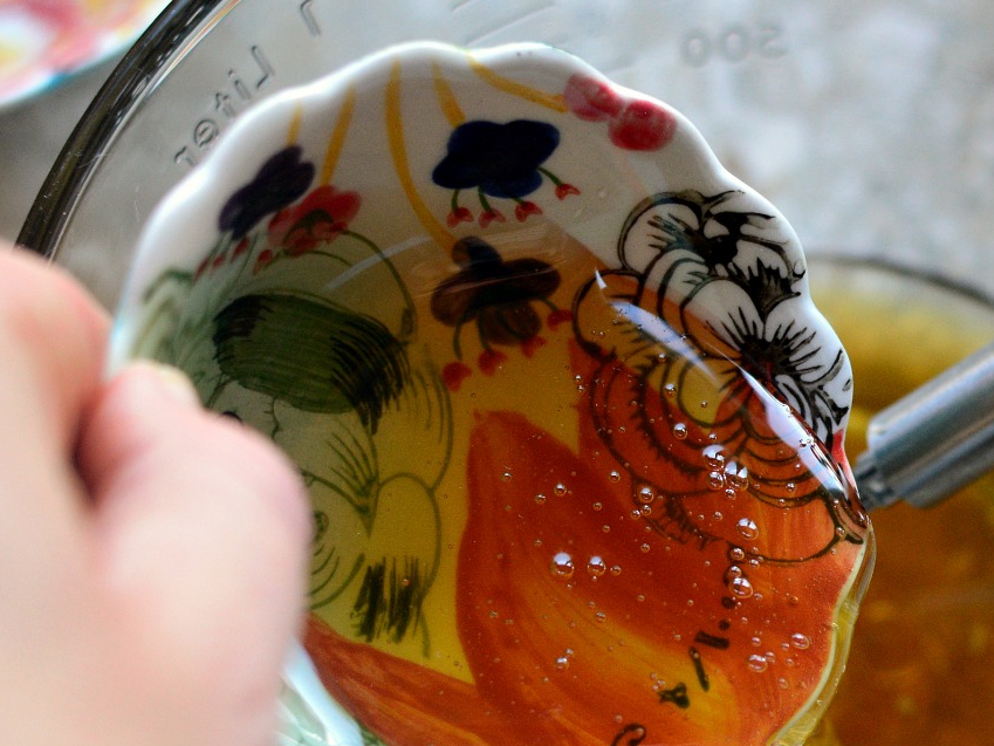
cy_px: 556
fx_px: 3532
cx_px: 908
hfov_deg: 15.8
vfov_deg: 12.0
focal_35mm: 123
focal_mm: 50
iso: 1000
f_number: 3.2
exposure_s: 1/160
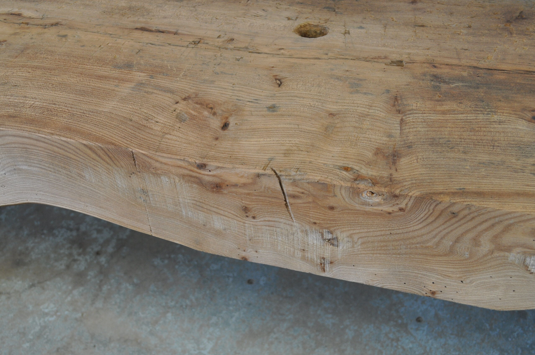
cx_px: 259
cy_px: 192
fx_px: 727
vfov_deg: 27.4
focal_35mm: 49
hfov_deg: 40.4
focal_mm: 26
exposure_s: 1/80
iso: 400
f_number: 4.5
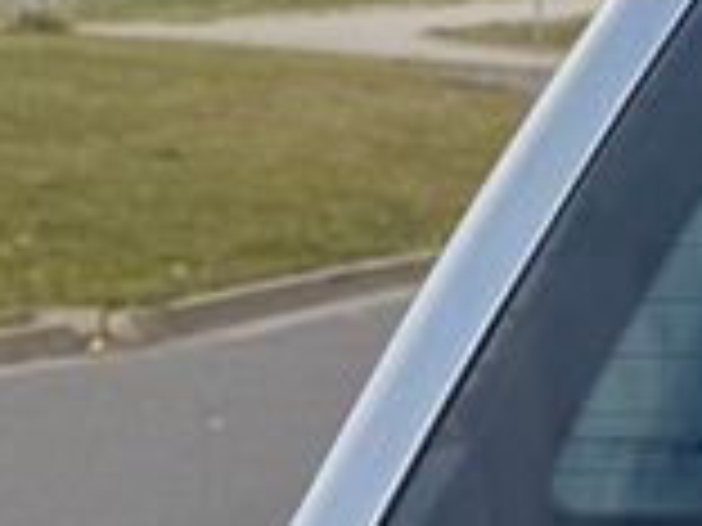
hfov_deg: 9.9
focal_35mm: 158
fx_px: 3204
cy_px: 1119
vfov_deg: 8.8
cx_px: 1994
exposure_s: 1/1211
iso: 80
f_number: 1.78
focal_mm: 6.76
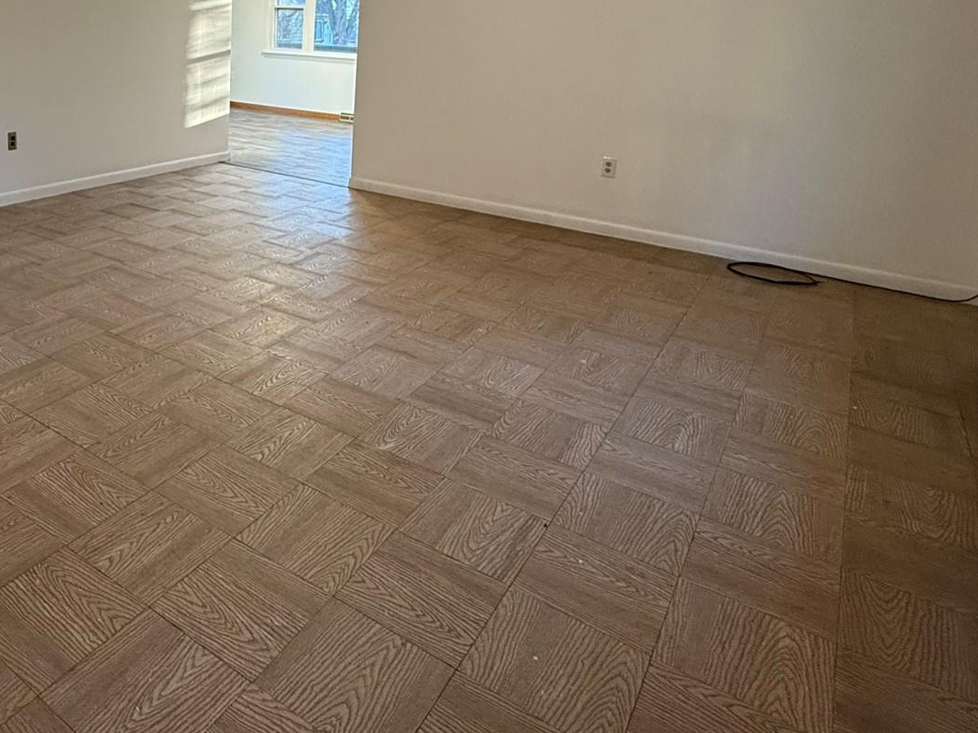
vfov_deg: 47.9
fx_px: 763
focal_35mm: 27
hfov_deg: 61.5
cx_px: 239
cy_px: 127
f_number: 2.2
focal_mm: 2.22
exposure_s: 1/120
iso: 250
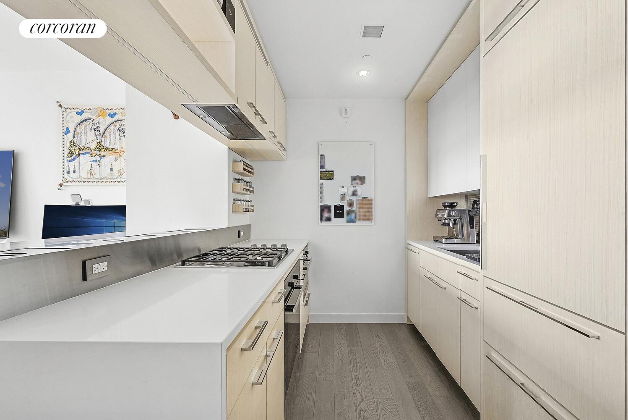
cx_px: 314
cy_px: 210
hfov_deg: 96.7
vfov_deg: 73.8
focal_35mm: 16
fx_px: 279
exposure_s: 1/6
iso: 1600
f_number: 16
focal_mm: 16
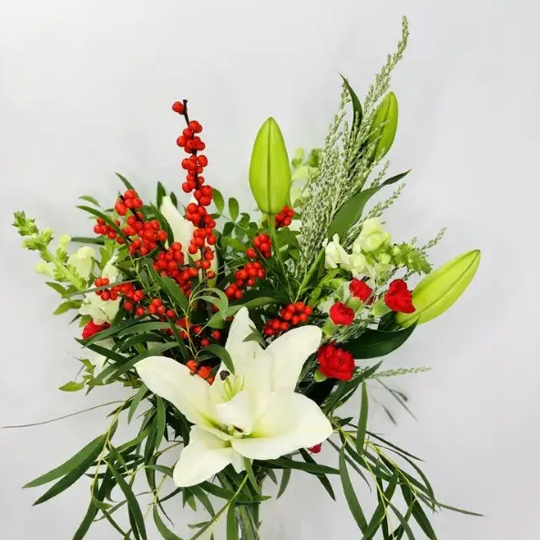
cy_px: 359
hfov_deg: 27.7
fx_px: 1094
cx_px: 270
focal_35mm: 62
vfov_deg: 27.6
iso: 20
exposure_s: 1/50
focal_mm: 6
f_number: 2.4
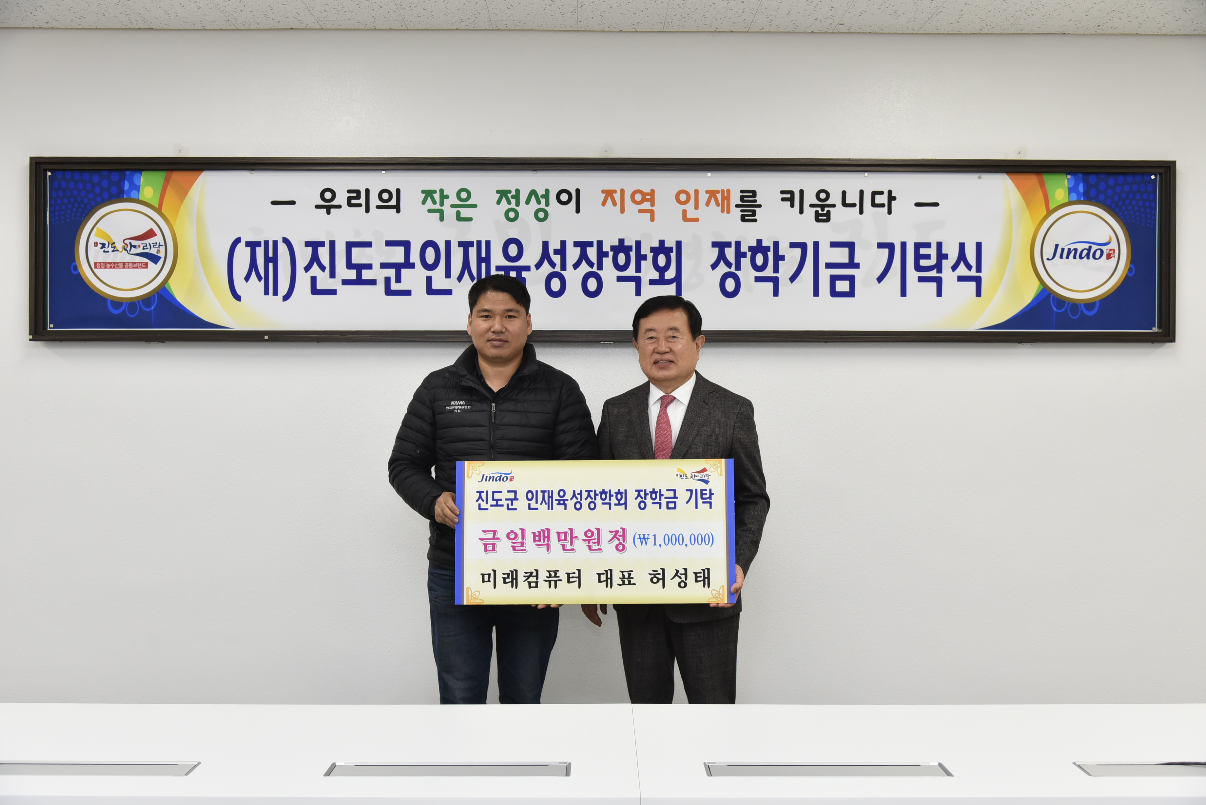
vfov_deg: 35.1
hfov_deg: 50.7
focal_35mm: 38
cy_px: 402
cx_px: 603
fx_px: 1273
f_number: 5
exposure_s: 1/125
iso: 800
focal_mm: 38
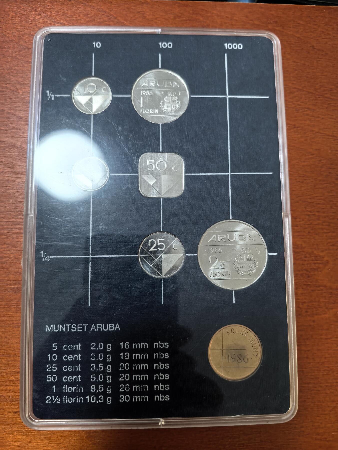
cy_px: 225
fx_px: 312
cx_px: 169
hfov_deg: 56.8
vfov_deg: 71.6
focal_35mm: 24
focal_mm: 5.75
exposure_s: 1/100
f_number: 2
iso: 250
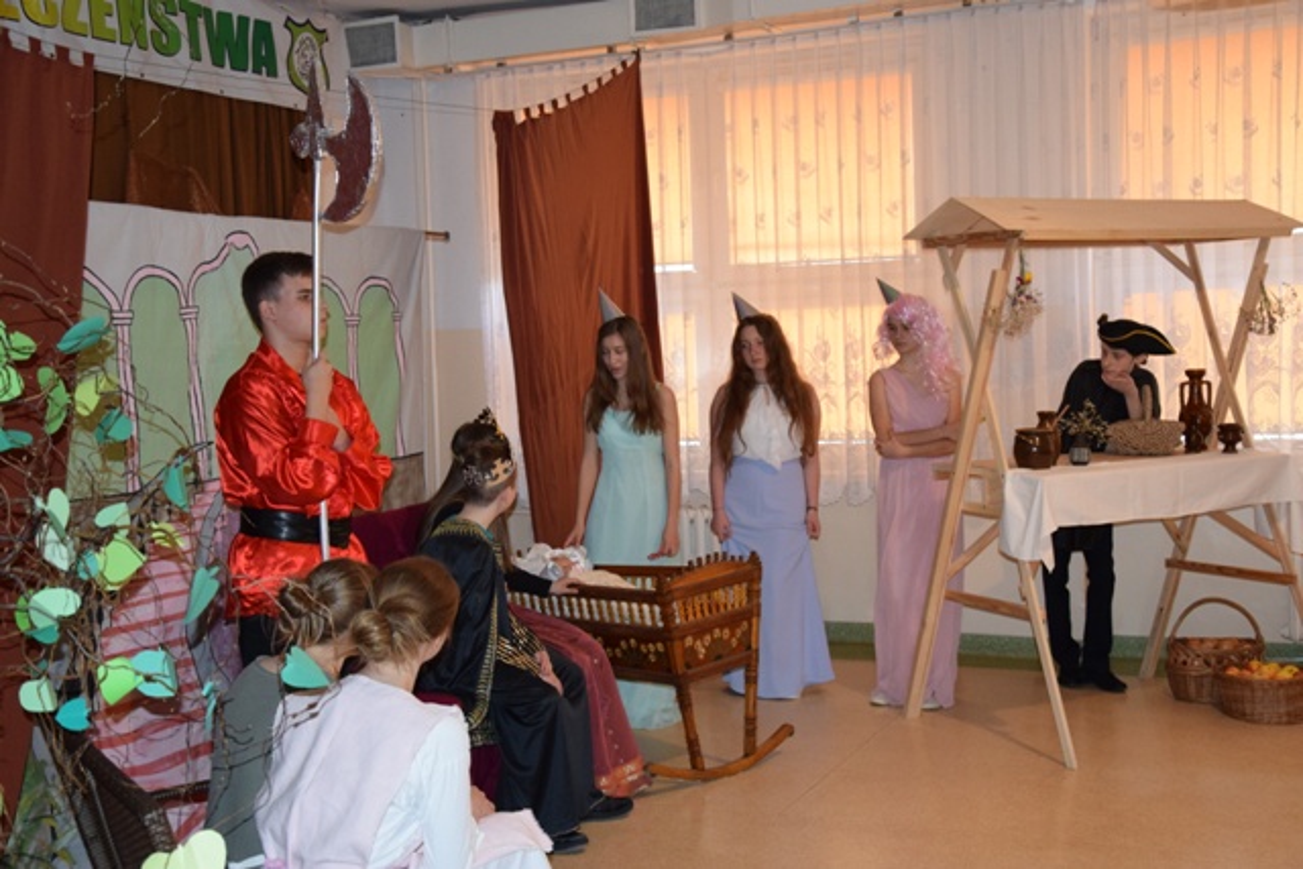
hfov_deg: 41.1
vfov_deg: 28.1
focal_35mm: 48
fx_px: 1738
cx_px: 652
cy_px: 434
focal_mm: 32
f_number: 4.2
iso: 1800
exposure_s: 1/60
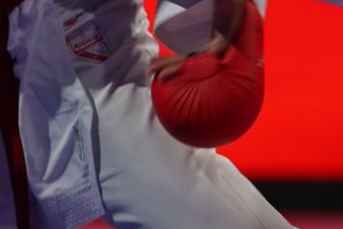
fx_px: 9441
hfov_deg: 2.1
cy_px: -232
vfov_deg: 1.4
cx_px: 472
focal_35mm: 991
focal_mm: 198
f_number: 2.8
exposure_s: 1/250
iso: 640
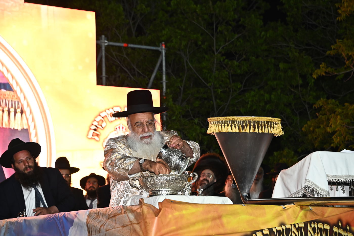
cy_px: 118
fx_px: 1101
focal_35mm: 112
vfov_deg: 12.2
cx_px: 177
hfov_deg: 18.3
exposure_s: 1/100
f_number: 7.1
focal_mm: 112
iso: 1600
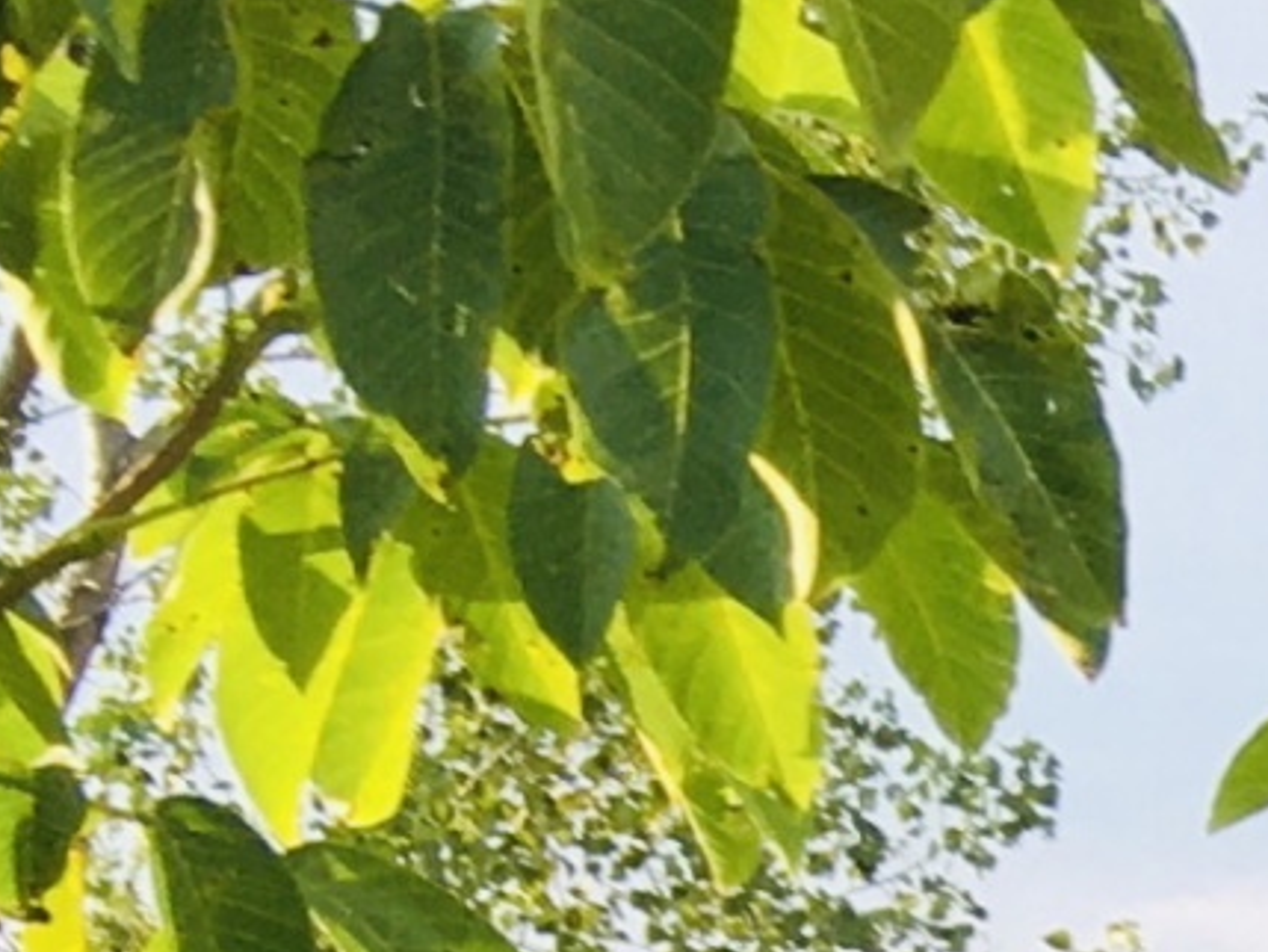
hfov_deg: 8.2
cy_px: 3174
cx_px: 4204
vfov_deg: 6.7
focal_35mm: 194
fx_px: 7108
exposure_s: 1/214
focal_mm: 4.15
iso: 25
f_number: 2.2
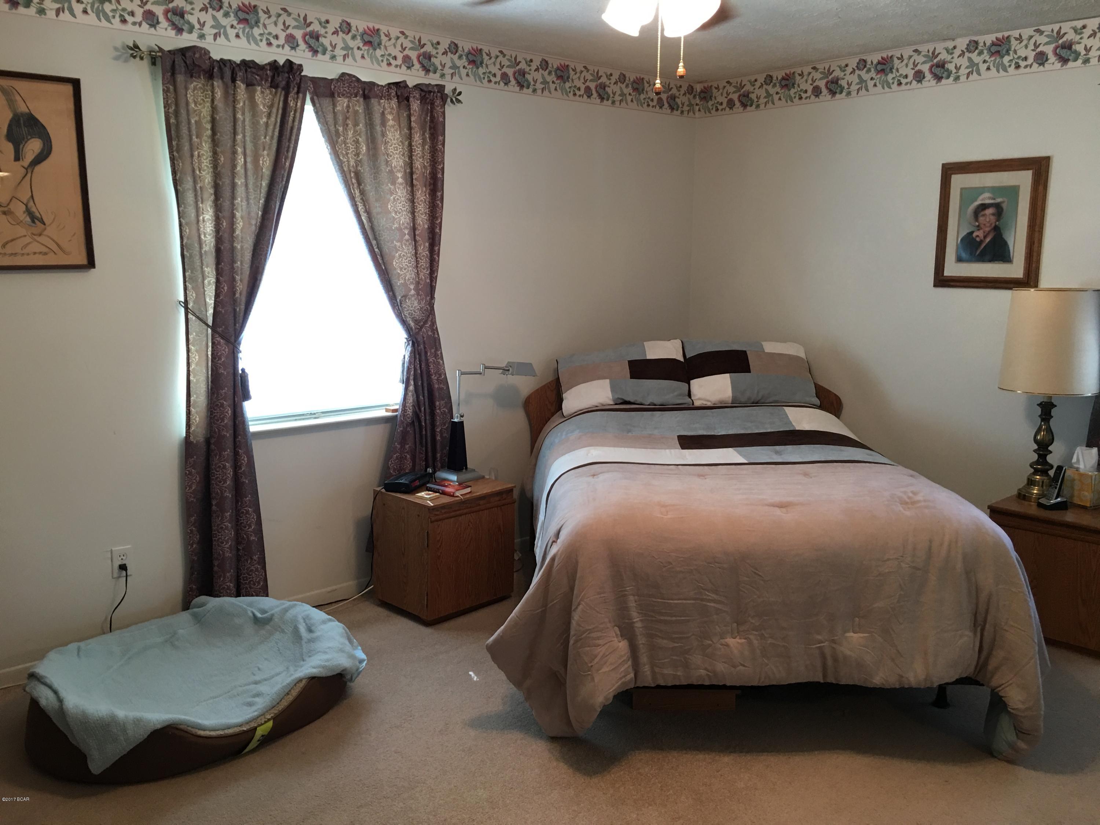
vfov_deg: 48.2
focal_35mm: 29
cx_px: 550
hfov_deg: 61.7
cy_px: 412
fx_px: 922
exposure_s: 1/15
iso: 50
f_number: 2.2
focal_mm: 4.15
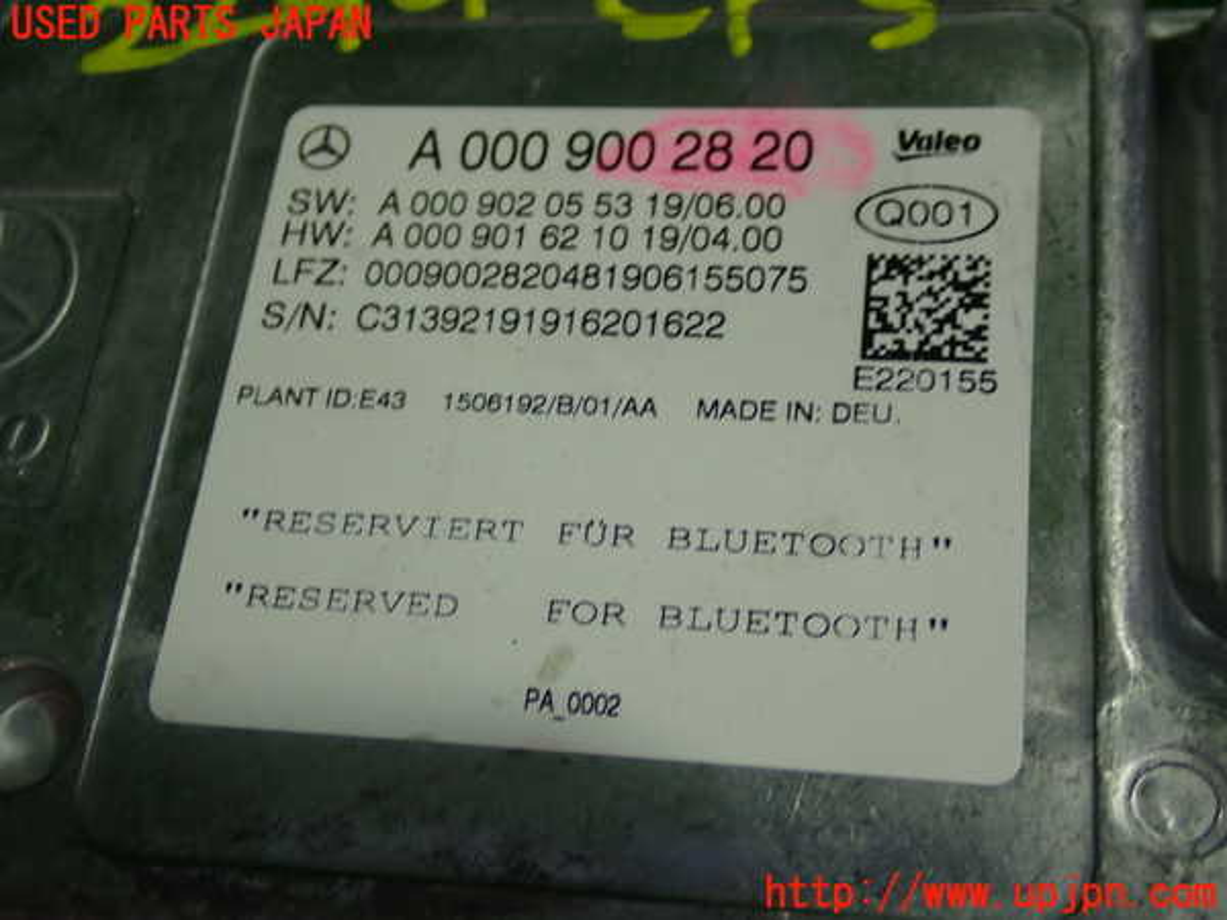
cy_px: 460
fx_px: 1772
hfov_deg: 38.2
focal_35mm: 50
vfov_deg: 29.1
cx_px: 614
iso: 200
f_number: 3.2
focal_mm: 9.01
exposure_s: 1/50
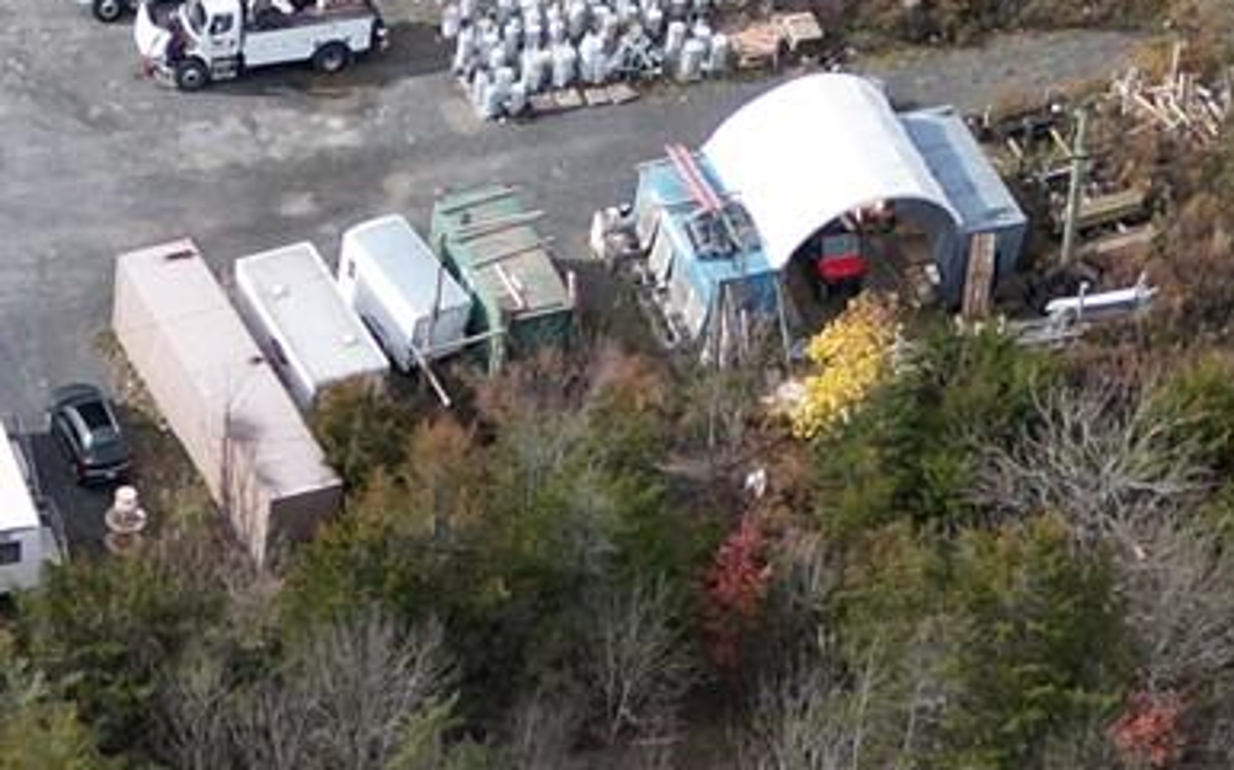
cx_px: -128
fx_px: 4539
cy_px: 2125
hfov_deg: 15.1
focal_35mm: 135
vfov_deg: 8.5
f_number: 1.7
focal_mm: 6.72
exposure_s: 1/350
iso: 120
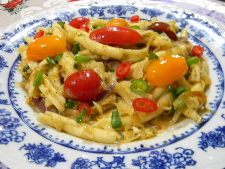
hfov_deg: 51.4
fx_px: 234
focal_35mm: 36
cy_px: 84
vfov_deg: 39.7
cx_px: 112
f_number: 3.7
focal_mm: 6.4
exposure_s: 1/12.6
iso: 400
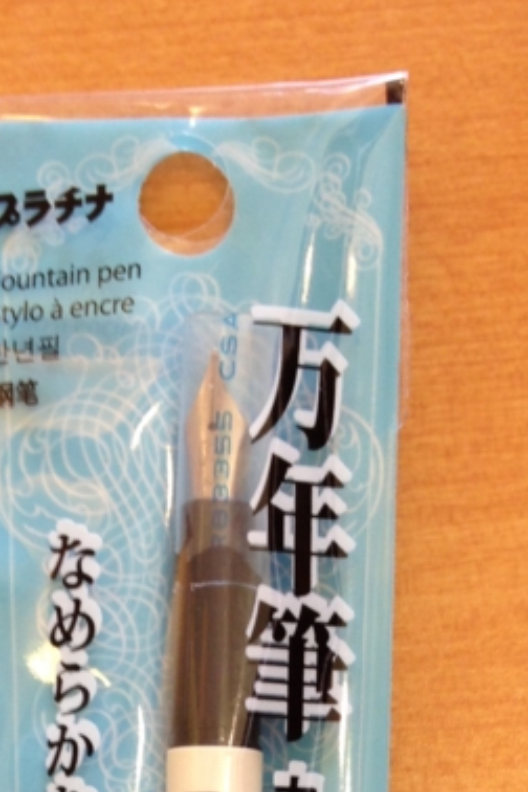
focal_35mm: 93
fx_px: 2046
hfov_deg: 14.7
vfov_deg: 20.2
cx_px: 233
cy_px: 1012
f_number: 2.4
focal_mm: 4.12
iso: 50
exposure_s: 1/30
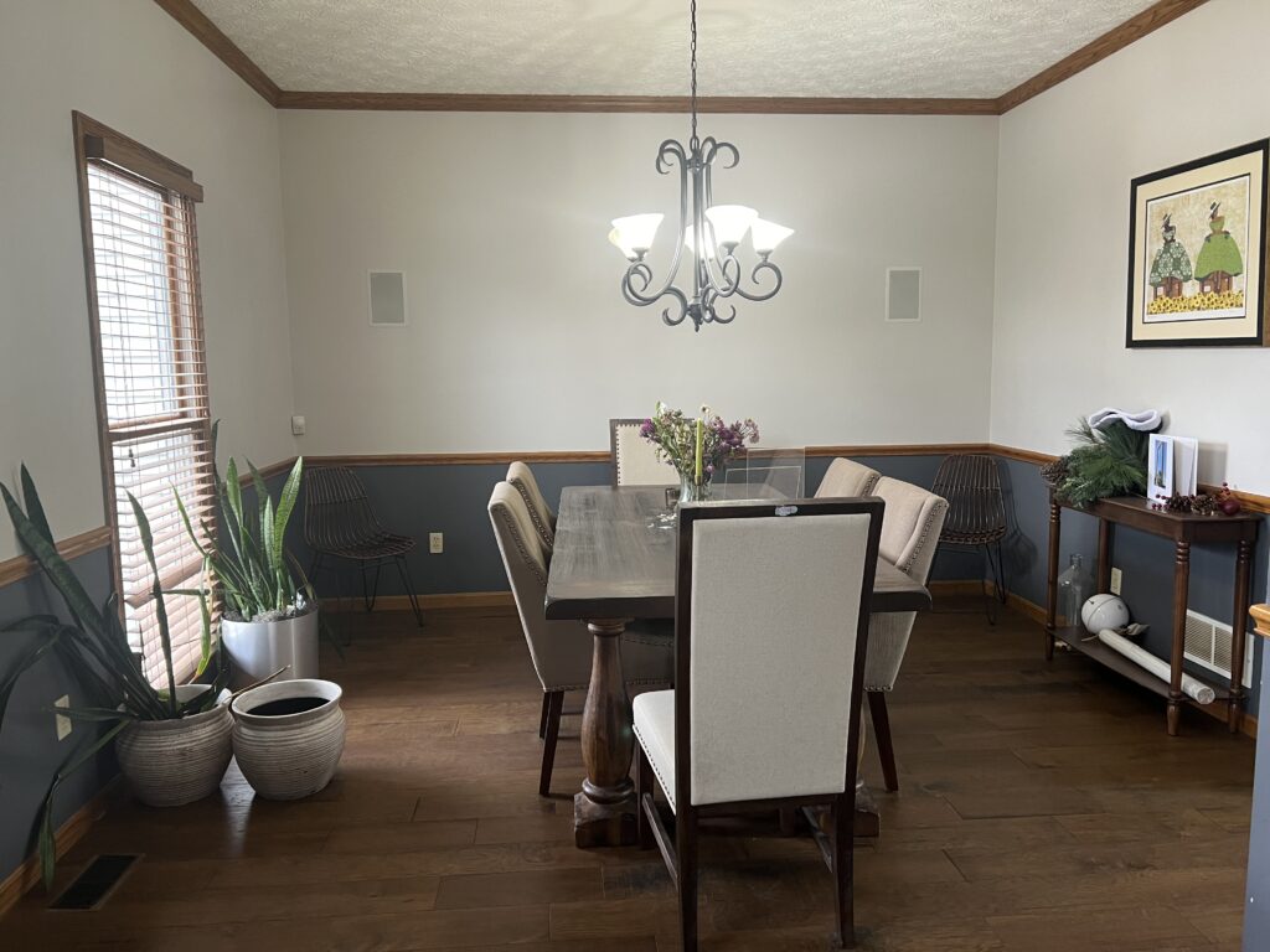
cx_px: 635
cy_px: 476
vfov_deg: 53.1
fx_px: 954
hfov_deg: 67.3
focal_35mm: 26
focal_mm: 5.7
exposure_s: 1/60
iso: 125
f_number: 1.5
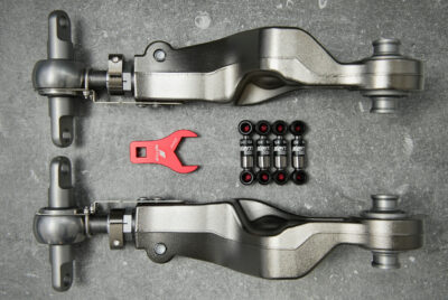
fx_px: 436
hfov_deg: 54.4
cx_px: 224
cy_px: 150
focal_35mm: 35
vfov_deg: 38.0
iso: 1000
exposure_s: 1/60
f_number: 5.6
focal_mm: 35
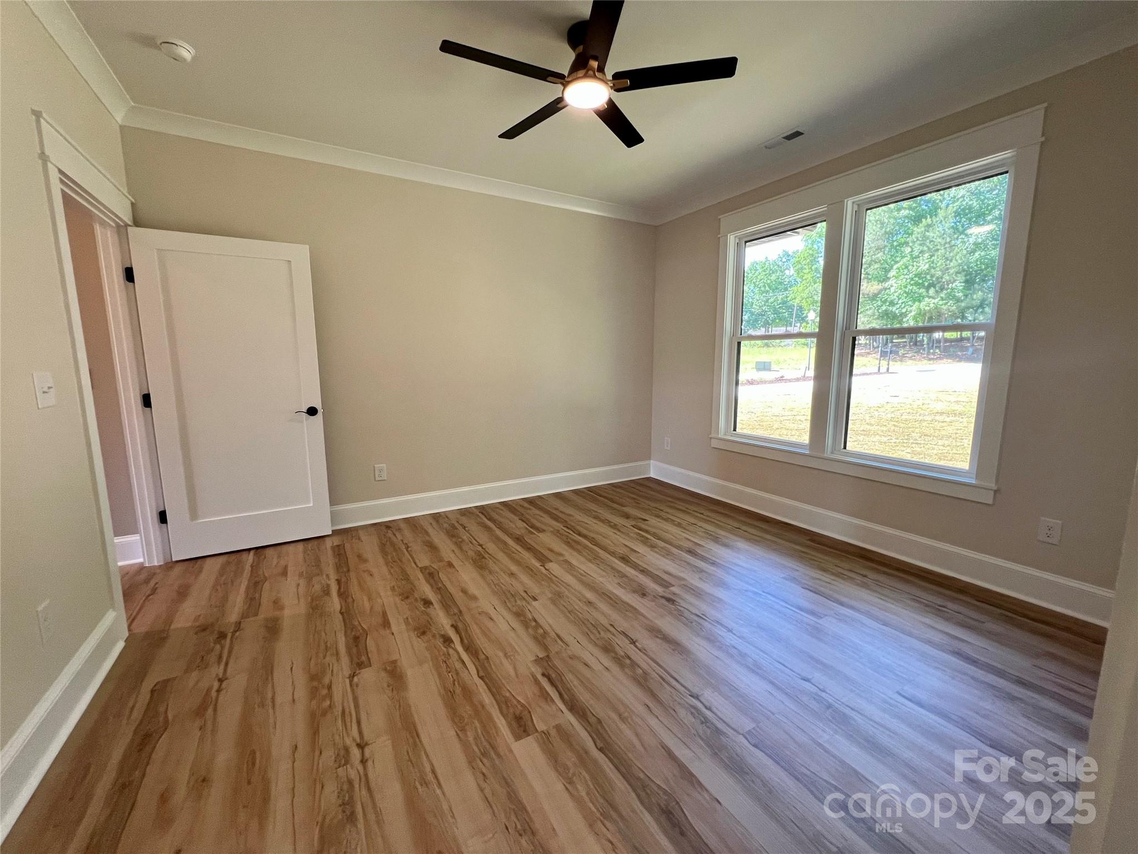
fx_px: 427
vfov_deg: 89.9
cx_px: 569
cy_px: 427
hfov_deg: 106.2
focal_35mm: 13
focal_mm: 1.57
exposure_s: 1/60
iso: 160
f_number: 1.8
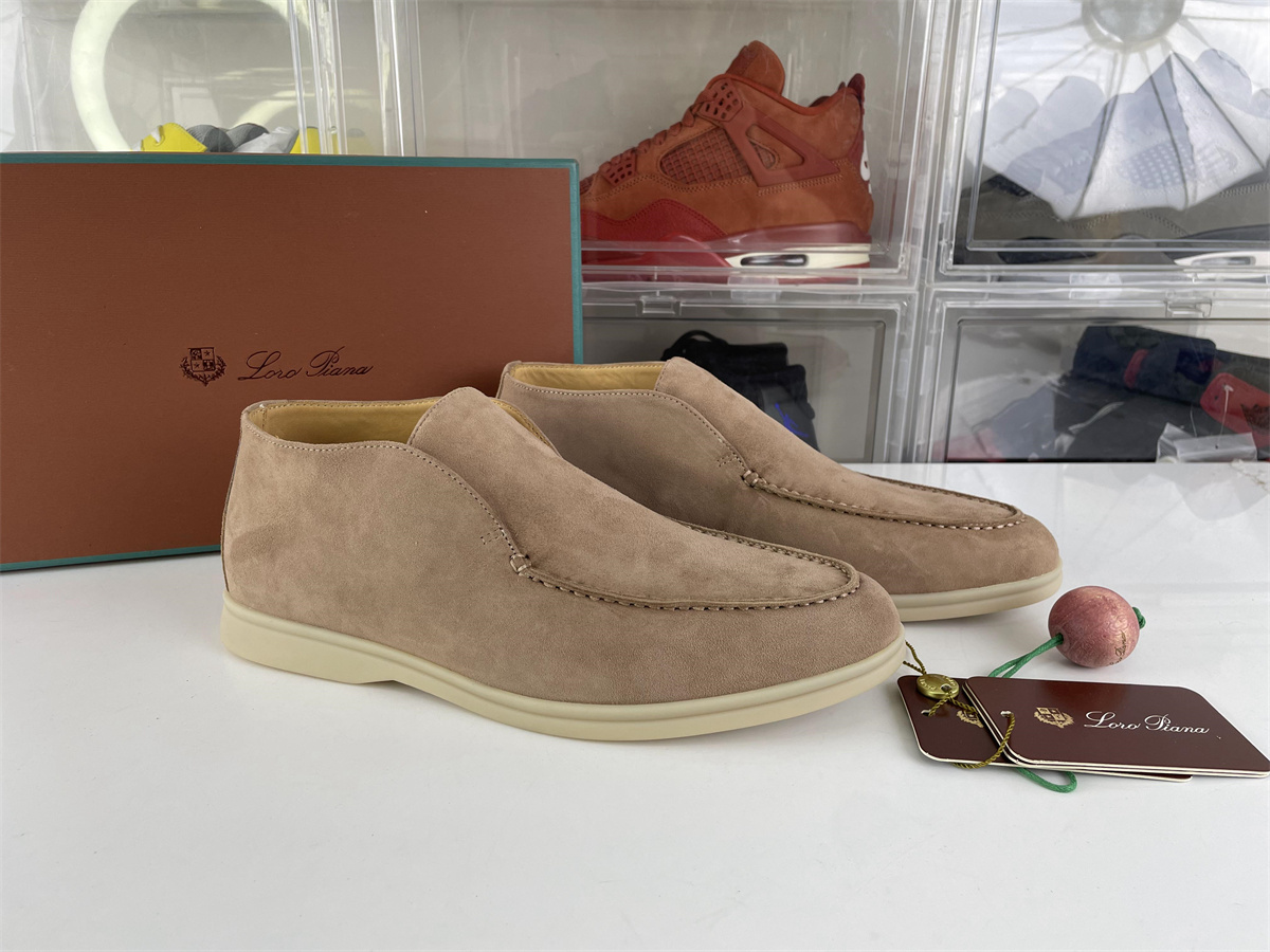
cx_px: 635
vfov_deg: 53.1
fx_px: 954
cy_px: 476
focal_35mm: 26
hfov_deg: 67.3
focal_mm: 4.2
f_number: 1.6
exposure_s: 1/107
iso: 32
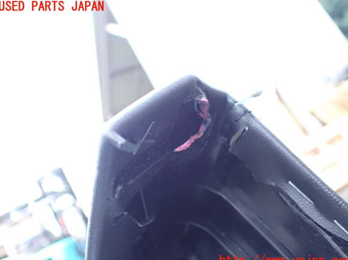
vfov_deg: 45.4
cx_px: 175
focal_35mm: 31
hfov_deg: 58.4
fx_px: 311
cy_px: 134
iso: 320
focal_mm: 5.4
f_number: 2.3
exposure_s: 1/125
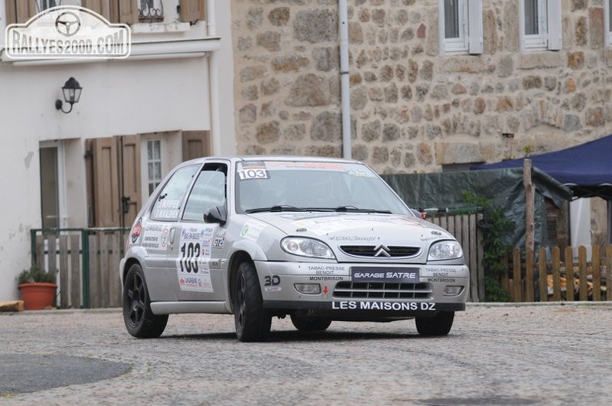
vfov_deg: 4.3
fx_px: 5345
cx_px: 306
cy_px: 203
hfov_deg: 6.6
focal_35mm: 315
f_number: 14
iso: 500
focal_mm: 210
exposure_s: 1/800
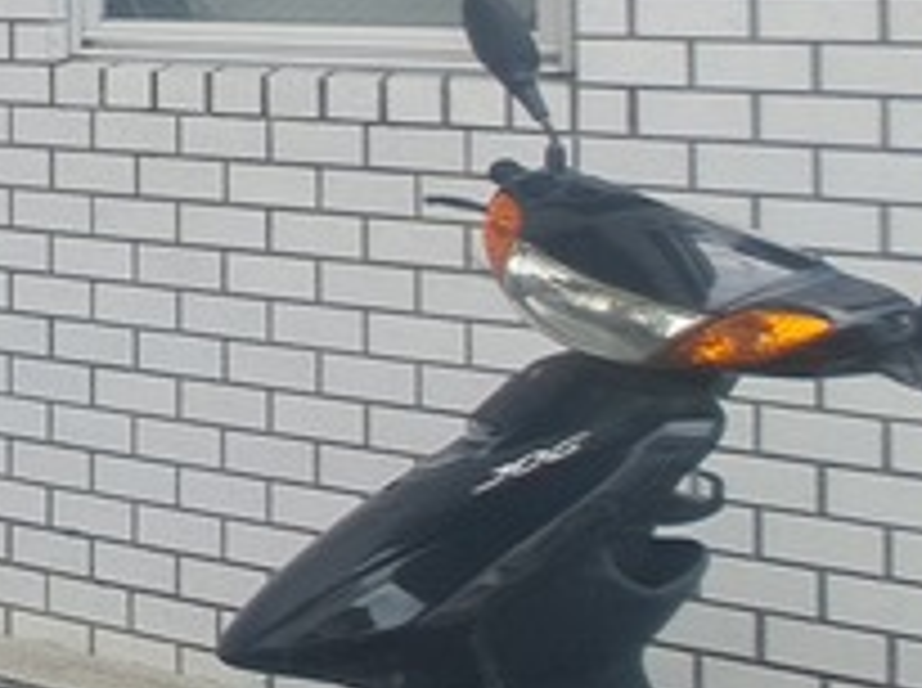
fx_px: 1622
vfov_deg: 22.5
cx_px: -1034
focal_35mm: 61
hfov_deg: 17.8
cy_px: -85
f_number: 2.2
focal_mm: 1.74
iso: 50
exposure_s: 1/247
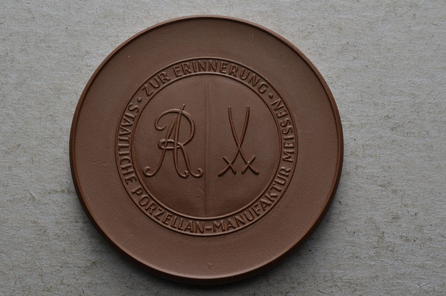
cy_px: 148
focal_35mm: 63
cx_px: 223
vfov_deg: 21.5
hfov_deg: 32.0
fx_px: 779
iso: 400
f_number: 14
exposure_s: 1/250
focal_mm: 42
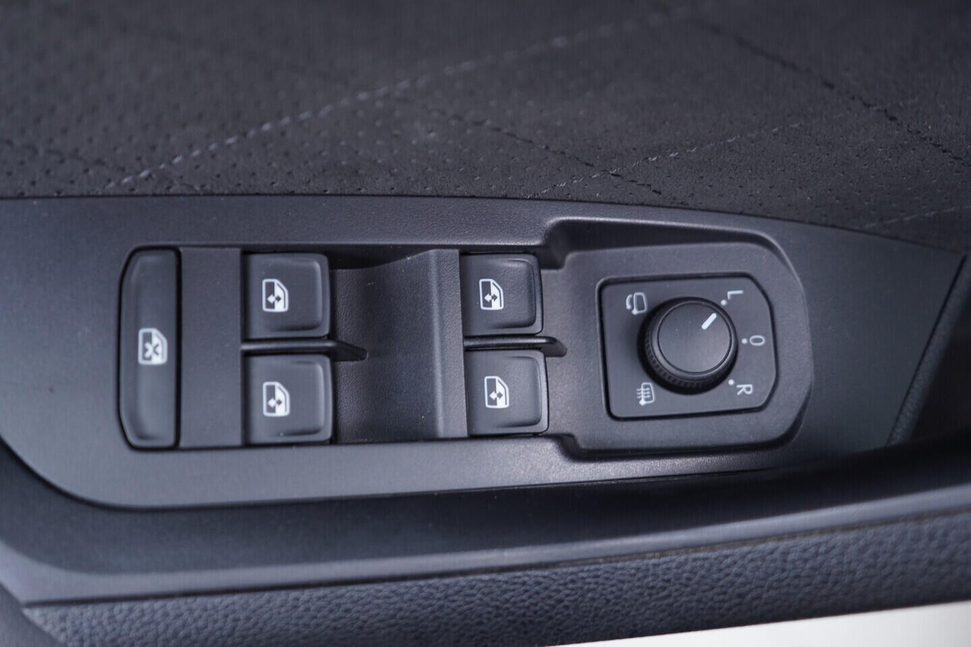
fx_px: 971
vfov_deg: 36.9
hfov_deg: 53.1
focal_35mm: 36
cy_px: 324
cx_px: 486
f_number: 2.8
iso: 400
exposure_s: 1/40
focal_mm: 24
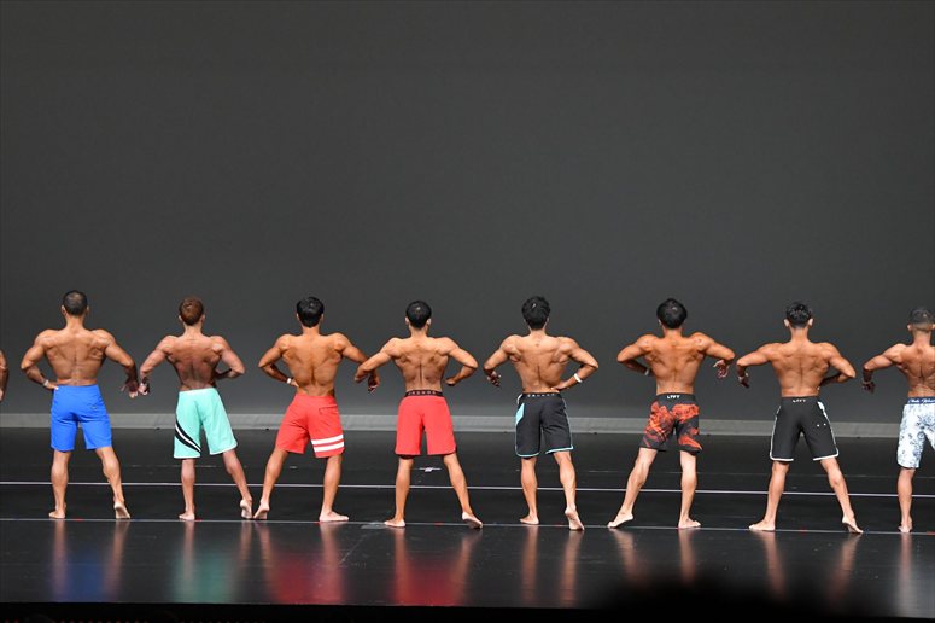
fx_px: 3816
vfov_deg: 9.3
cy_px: 312
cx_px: 468
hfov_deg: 14.0
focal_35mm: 147
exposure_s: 1/400
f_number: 5.6
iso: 4000
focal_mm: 98
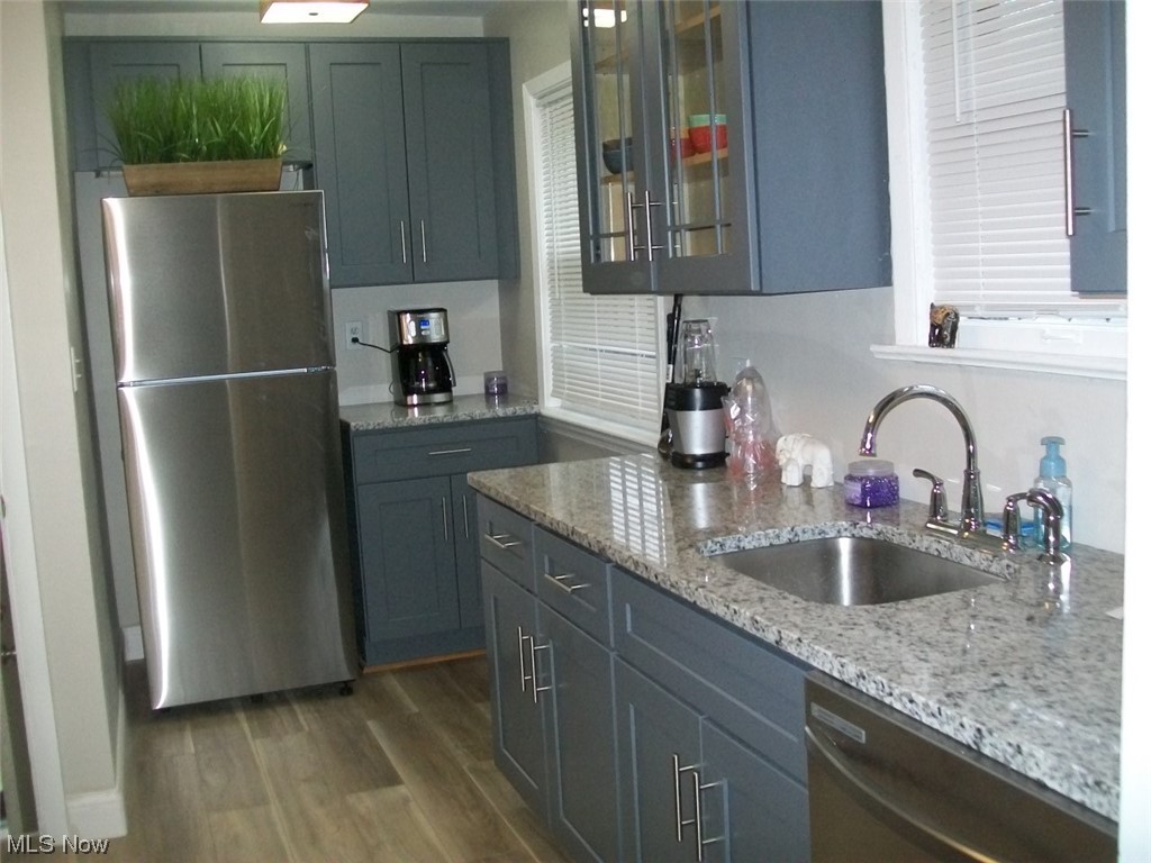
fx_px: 1197
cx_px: 576
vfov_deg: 39.7
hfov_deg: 51.4
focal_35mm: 36
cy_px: 432
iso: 160
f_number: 2.7
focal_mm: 6
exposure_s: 1/60
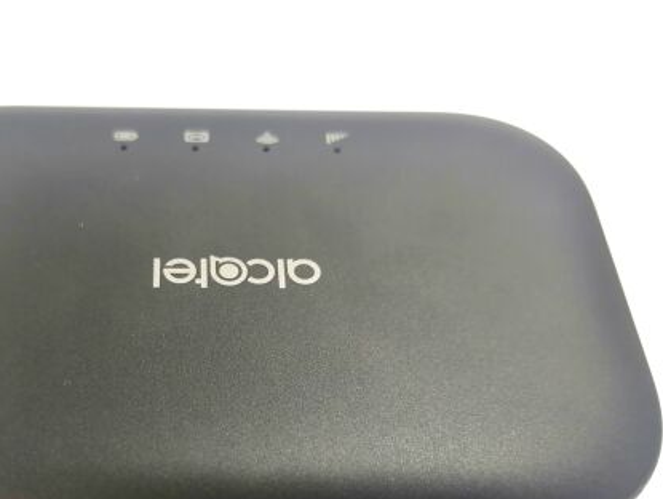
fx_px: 958
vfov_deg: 28.8
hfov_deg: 37.7
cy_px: 361
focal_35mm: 50
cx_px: 216
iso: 50
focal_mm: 5.3
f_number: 1.8
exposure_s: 1/108
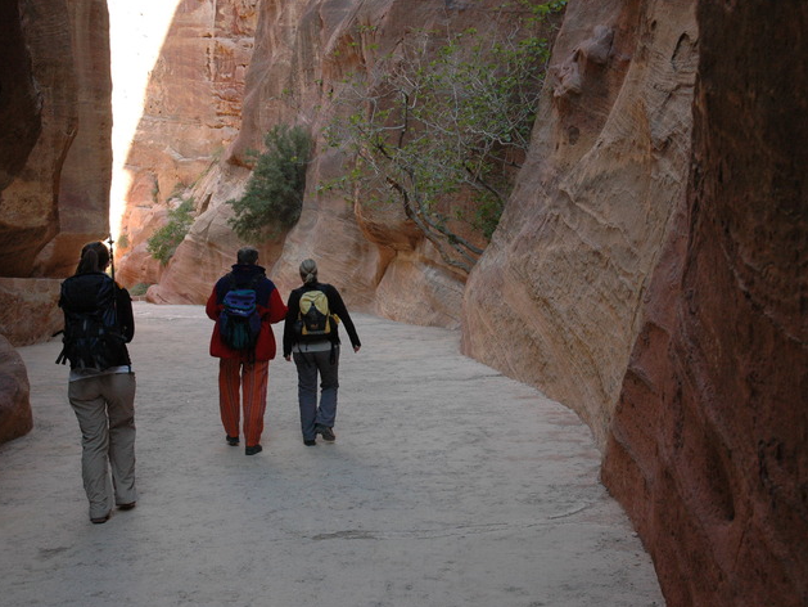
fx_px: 1040
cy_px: 303
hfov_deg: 42.4
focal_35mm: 45
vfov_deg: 32.5
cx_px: 435
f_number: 6.3
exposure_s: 1/160
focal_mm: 27
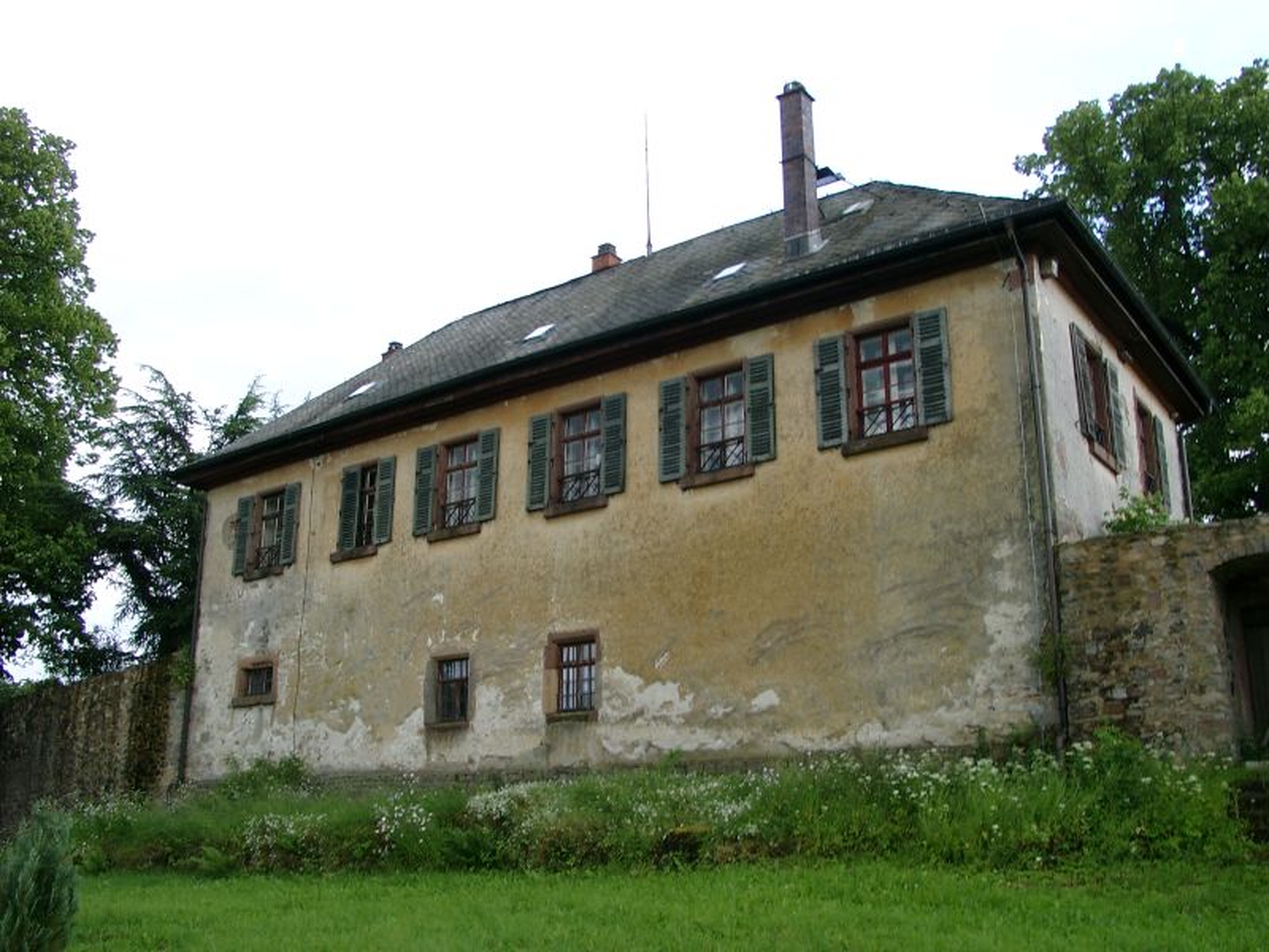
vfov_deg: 41.8
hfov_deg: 54.0
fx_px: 1246
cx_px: 634
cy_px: 476
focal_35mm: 34
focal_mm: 7.13
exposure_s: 1/222
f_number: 4
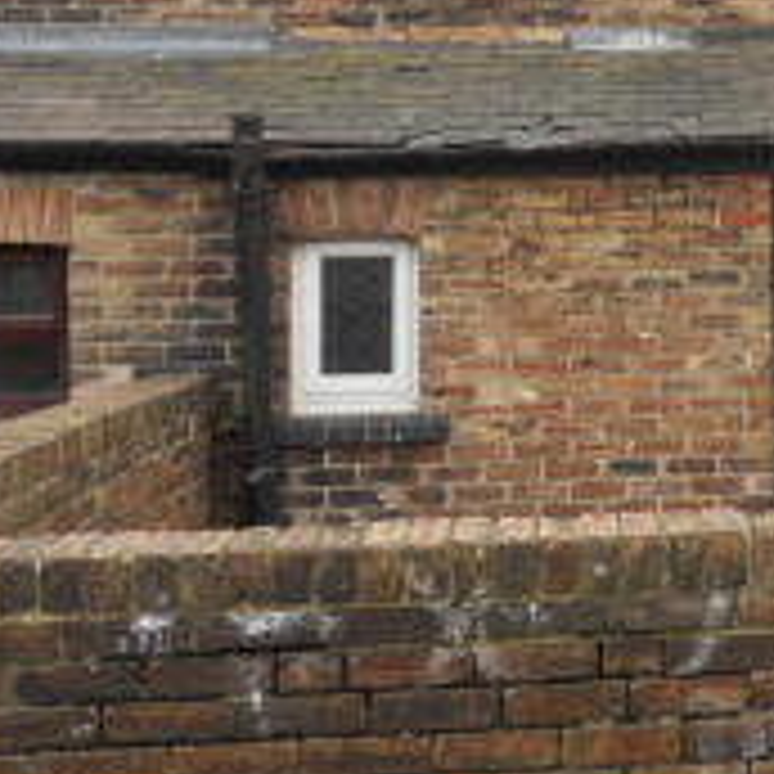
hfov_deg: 19.3
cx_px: 970
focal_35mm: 84
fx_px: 2125
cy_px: 92
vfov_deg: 20.3
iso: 80
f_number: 2.7
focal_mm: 5
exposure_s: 1/250
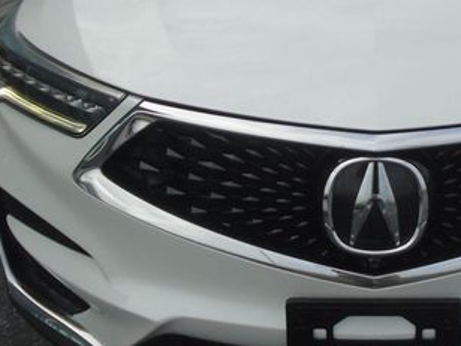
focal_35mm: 54
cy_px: 115
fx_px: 719
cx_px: 373
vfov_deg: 26.9
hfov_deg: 34.4
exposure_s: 1/250
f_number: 8
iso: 100
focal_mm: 4.6
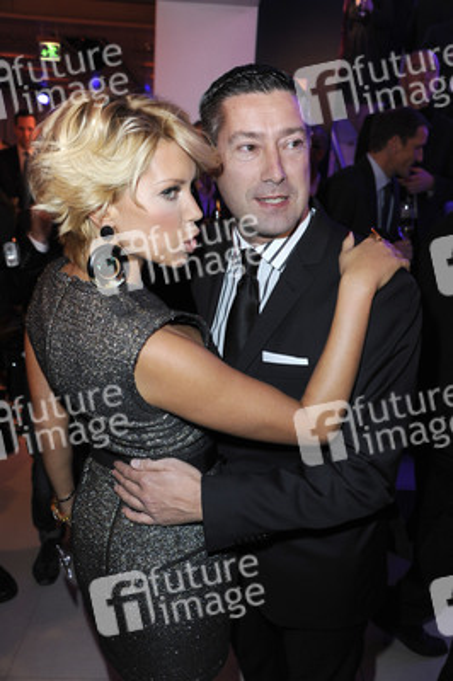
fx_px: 643
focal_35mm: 34
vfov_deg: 55.8
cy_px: 340
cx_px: 226
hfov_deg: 38.8
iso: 1250
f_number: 5.6
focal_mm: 34
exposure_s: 1/40
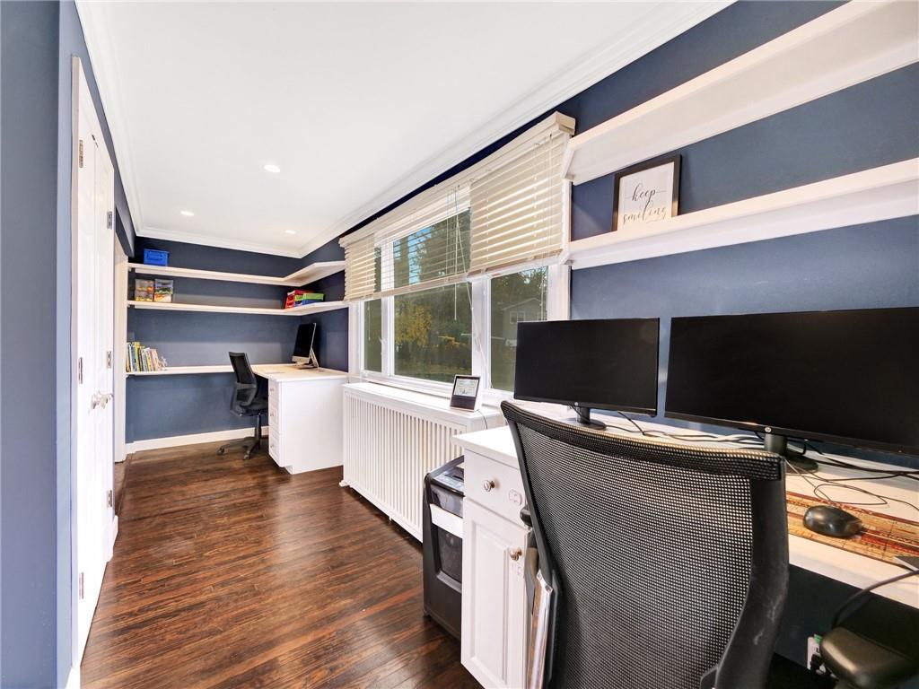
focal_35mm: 14
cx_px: 460
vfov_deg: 85.7
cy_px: 344
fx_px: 372
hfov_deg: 102.1
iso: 400
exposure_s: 1/50
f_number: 5.6
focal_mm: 7
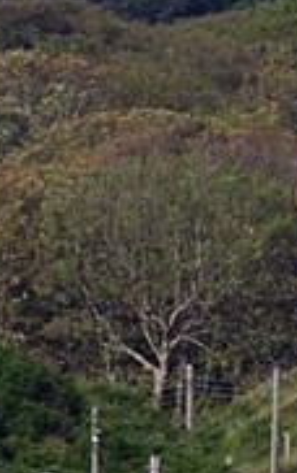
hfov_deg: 0.8
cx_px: -1165
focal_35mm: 1700
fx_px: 21982
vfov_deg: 1.2
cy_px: 710
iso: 200
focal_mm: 190
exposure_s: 1/200
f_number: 11
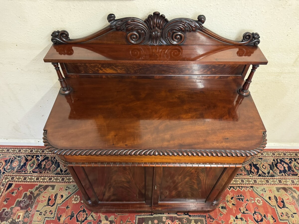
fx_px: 207
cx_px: 150
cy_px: 112
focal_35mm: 24
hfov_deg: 71.6
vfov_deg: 56.8
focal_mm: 6.76
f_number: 1.78
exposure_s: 1/50
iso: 500
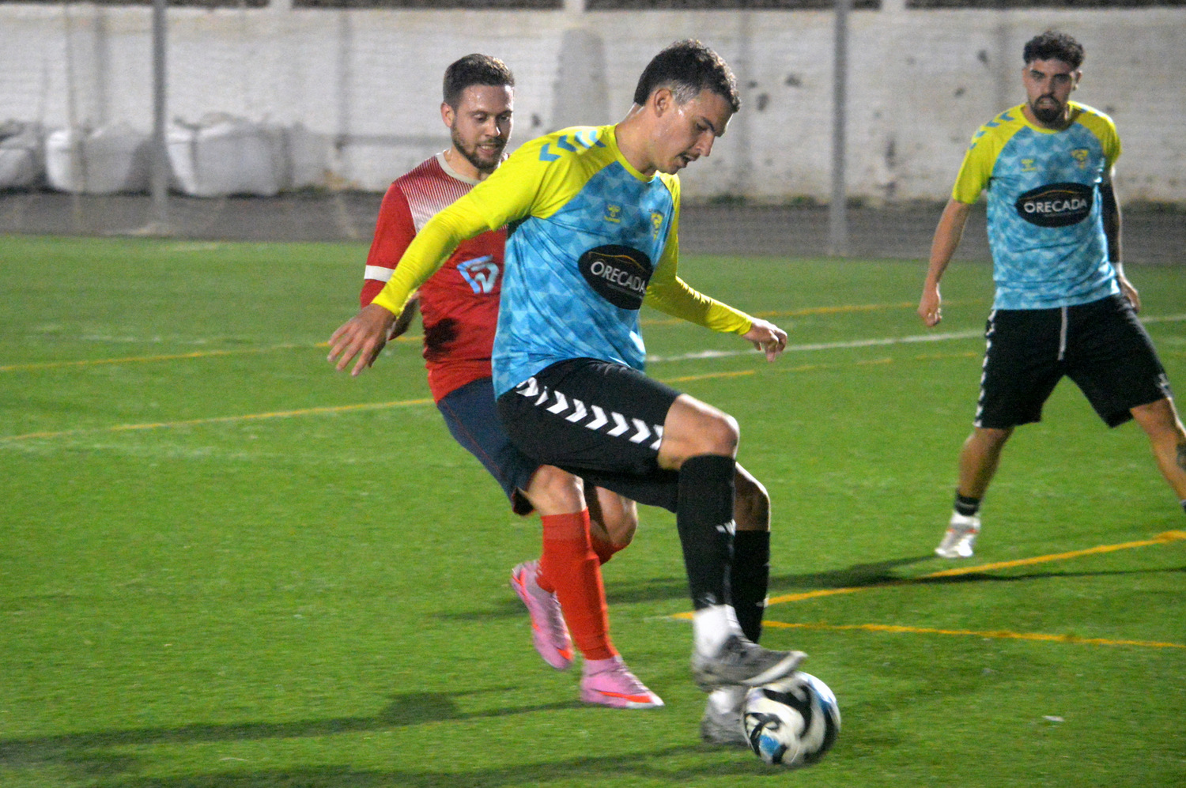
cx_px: 593
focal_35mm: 174
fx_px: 5727
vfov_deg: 7.9
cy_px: 394
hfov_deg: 11.8
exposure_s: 1/125
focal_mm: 116
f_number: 5.6
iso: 6400
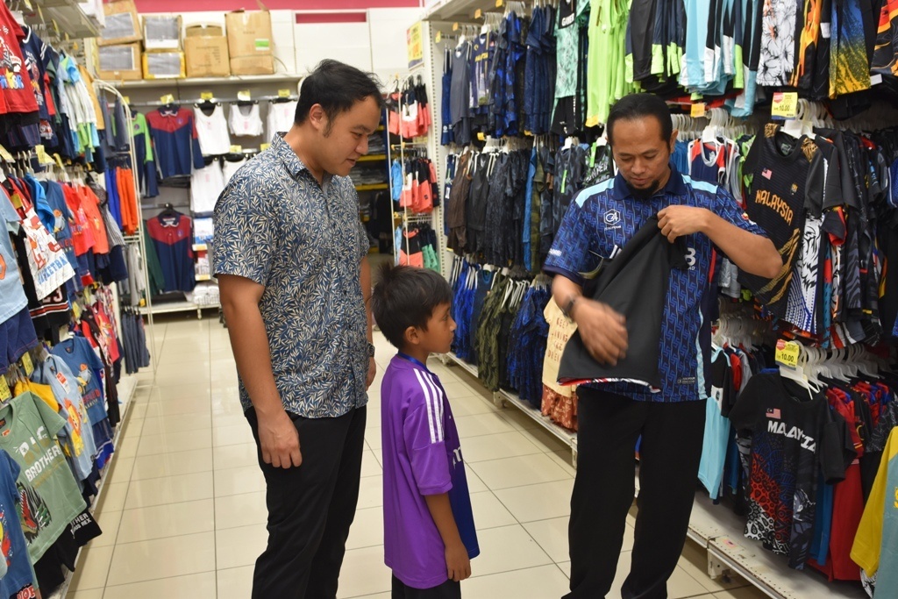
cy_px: 300
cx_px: 449
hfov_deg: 53.1
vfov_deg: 36.9
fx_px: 898
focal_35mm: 36
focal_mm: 24
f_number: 4
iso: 720
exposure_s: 1/60
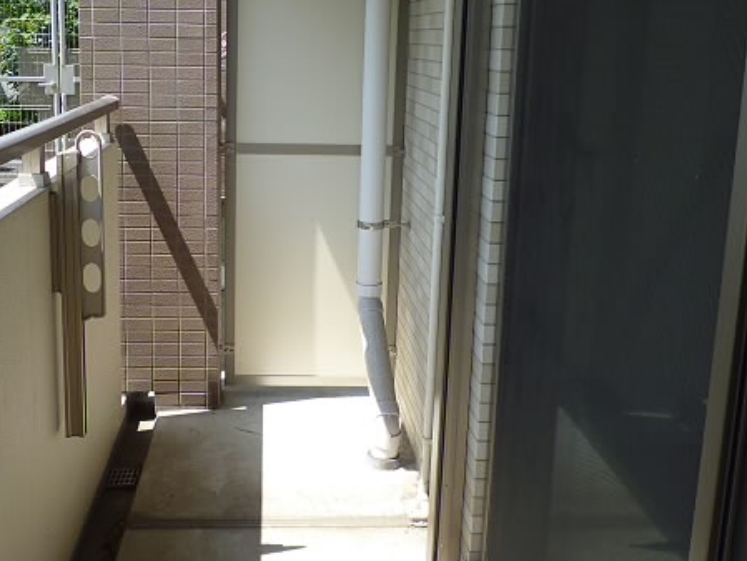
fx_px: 842
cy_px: 202
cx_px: 293
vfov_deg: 36.6
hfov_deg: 47.5
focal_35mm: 39
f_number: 2.8
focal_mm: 4.4
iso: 80
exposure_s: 1/500
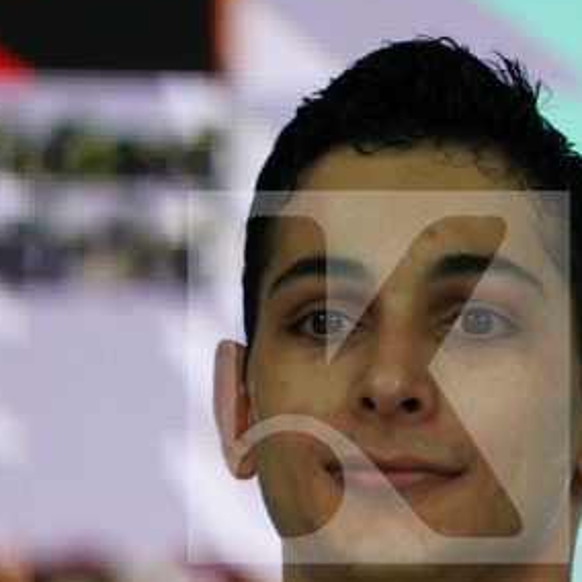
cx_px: 379
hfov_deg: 1.2
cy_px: 1103
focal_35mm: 1436
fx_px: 27315
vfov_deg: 1.2
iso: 2000
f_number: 2.8
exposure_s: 1/500
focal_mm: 400
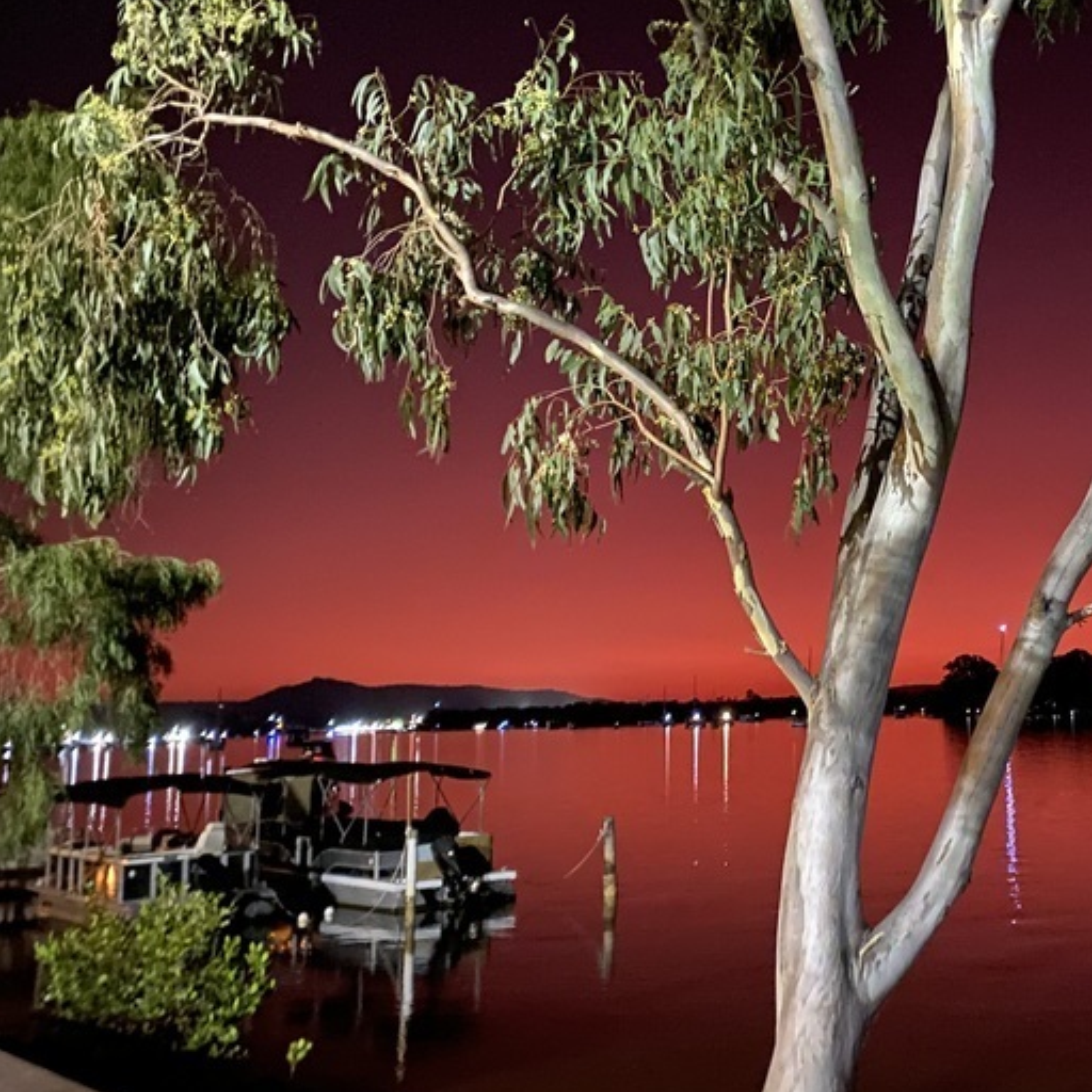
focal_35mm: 46
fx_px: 1642
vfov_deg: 36.5
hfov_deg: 35.0
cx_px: 953
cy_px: 386
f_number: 1.8
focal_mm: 4.25
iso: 1000
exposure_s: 1/2
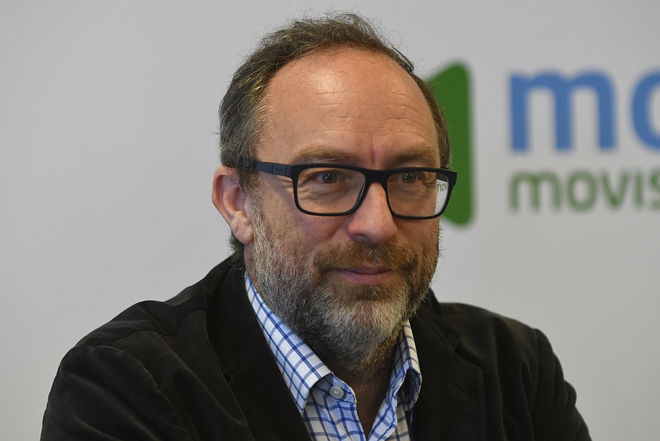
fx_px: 3190
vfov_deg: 7.9
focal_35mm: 174
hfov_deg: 11.8
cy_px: 220
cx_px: 330
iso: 800
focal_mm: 116
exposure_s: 1/80
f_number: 3.5
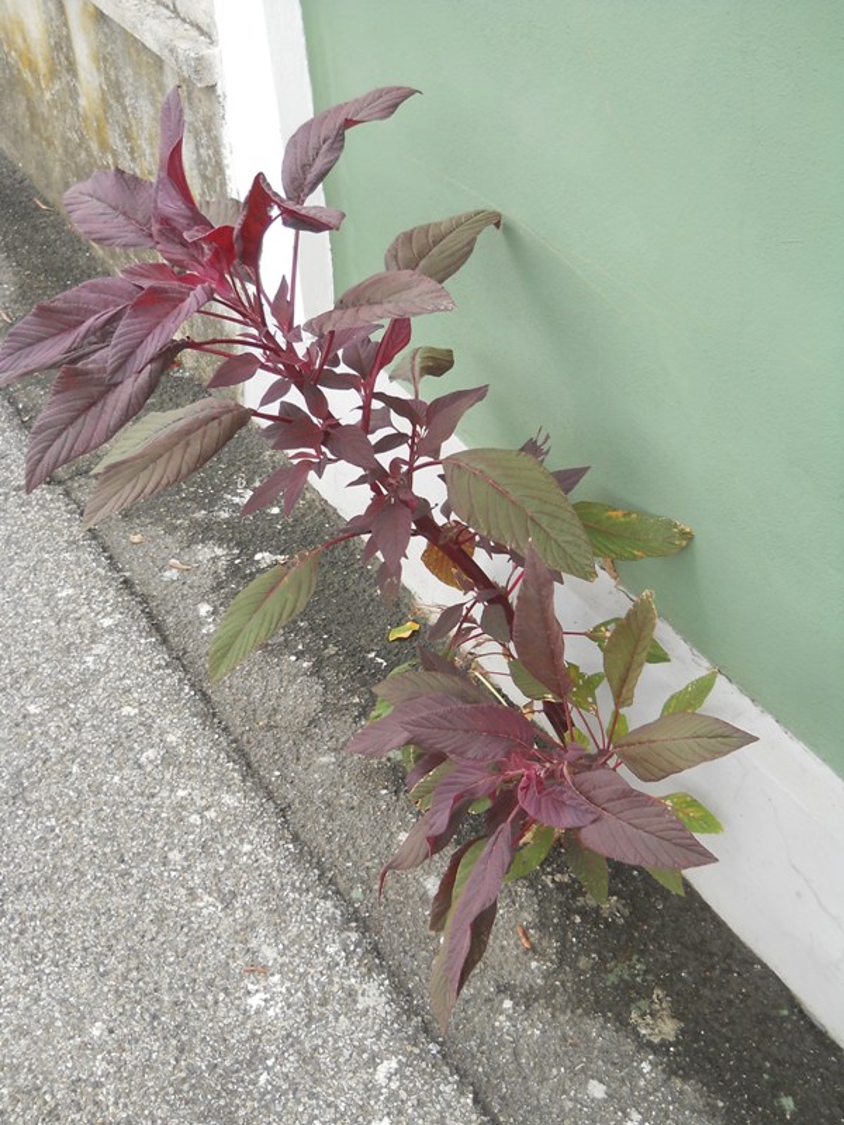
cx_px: 422
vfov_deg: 45.8
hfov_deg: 35.1
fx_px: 1333
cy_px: 562
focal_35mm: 41
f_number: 3.1
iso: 80
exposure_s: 1/125
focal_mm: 6.72
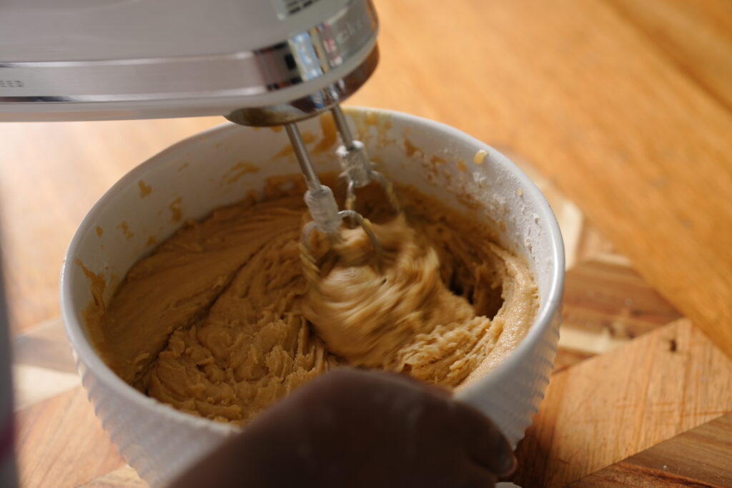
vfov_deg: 16.3
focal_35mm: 84
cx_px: 366
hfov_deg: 24.2
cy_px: 244
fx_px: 1708
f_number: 2
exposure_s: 1/50
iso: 100
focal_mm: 56
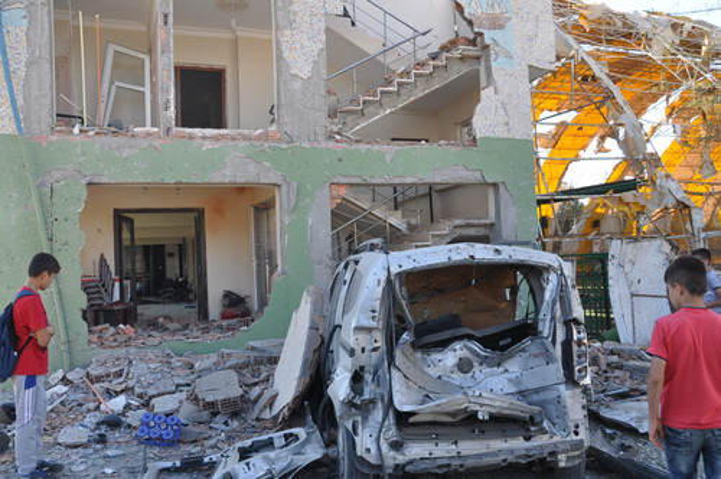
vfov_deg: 41.6
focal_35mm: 32
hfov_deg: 59.6
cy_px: 240
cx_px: 360
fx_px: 630
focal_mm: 21
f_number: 8
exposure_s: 1/60
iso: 200
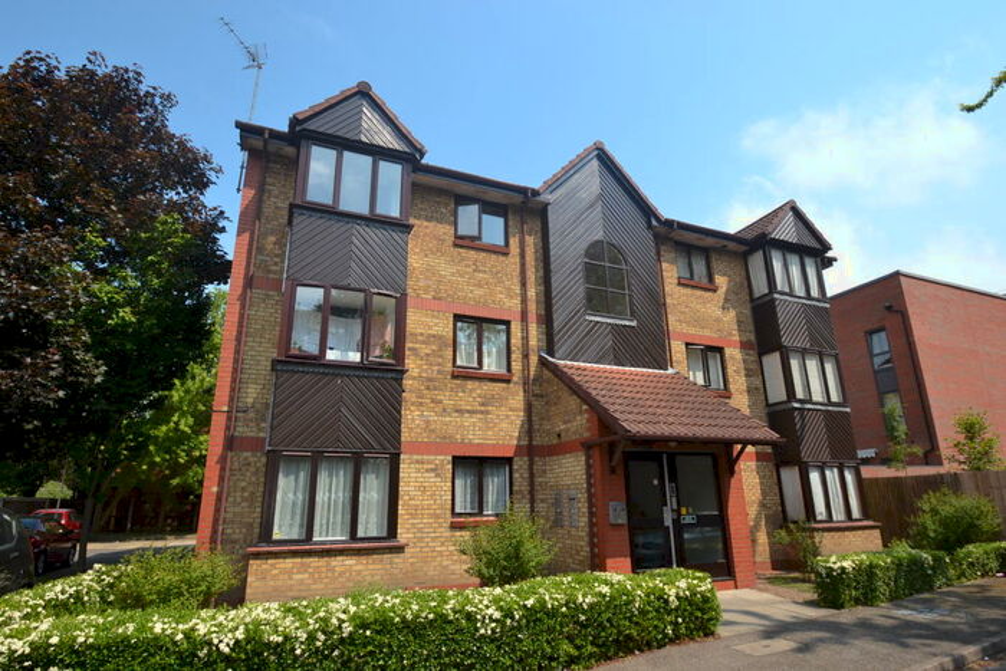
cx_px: 503
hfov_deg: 90.0
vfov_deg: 67.4
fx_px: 503
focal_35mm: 18
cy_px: 336
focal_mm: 12
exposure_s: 1/200
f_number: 8
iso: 100
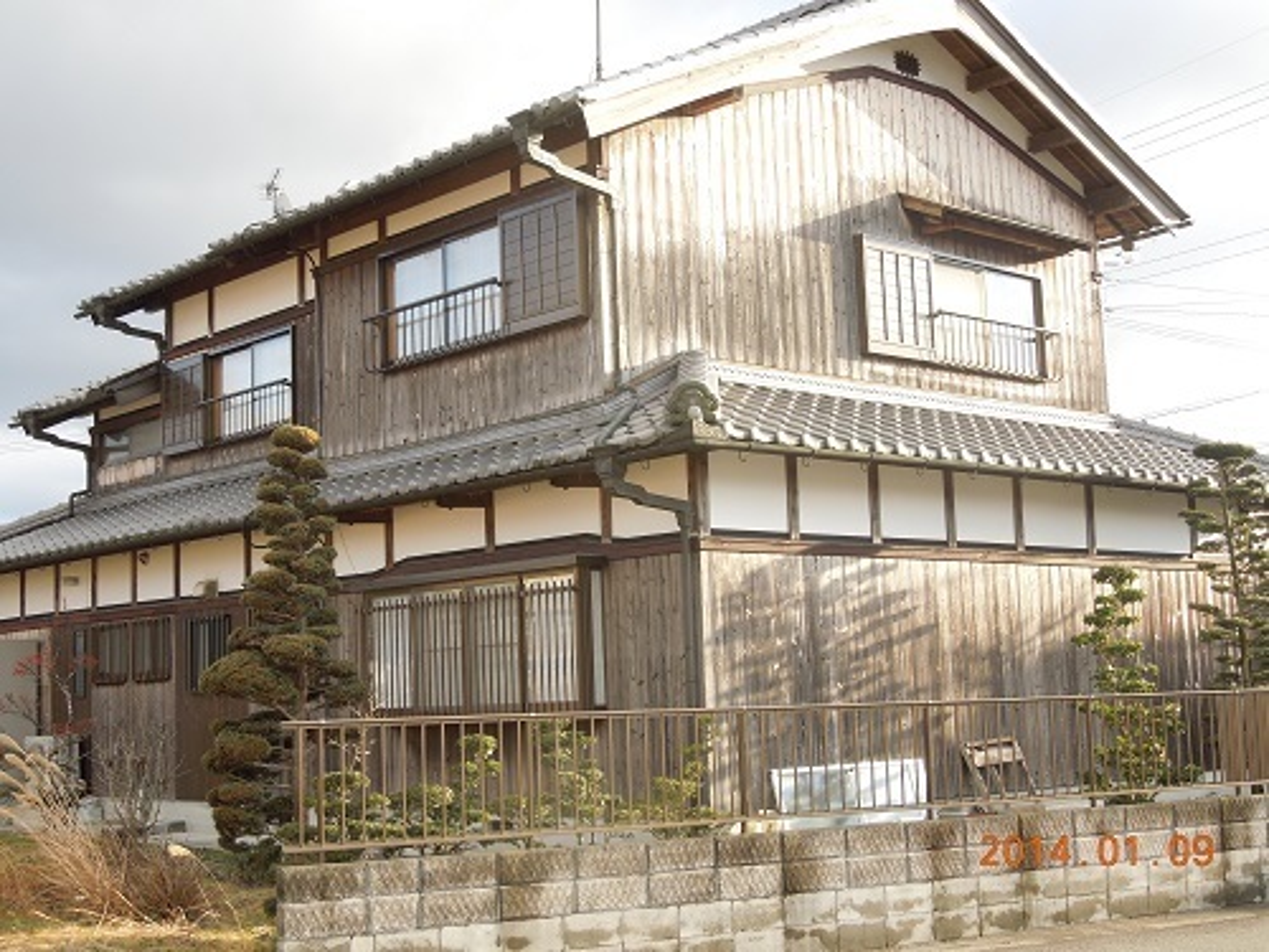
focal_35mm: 48
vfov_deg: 30.3
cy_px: 476
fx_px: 1760
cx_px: 634
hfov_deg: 39.7
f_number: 4
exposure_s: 1/100
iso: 100
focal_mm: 8.7
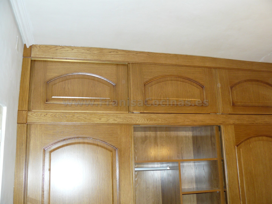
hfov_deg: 51.4
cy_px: 102
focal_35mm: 36
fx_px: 283
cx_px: 136
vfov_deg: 39.7
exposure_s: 1/30
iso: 160
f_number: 2.8
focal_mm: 6
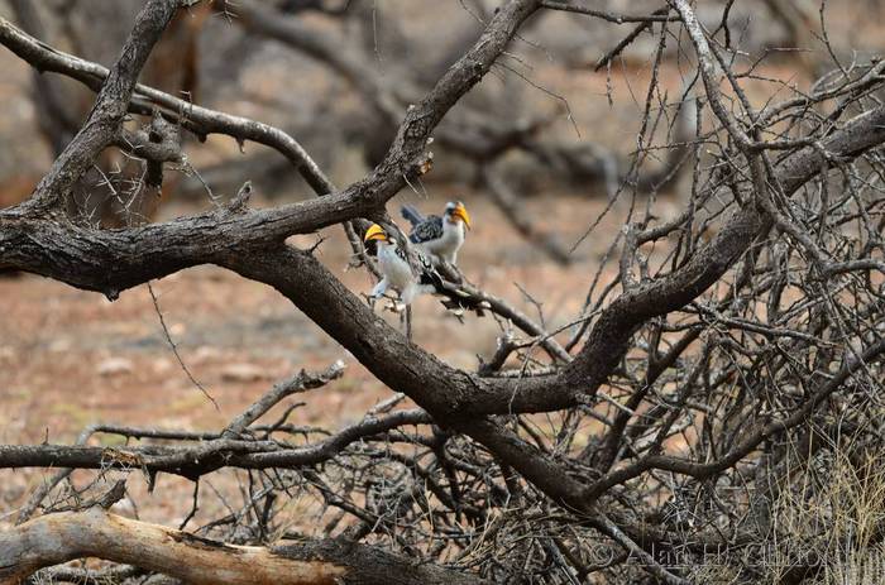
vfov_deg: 2.9
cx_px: 442
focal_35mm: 465
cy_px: 292
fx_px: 11403
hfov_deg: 4.4
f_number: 5.3
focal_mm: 310
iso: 360
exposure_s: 1/640
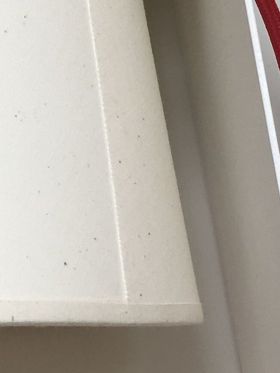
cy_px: 379
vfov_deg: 14.4
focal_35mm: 135
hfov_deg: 11.0
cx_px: 86
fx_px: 1455
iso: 25
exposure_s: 1/165
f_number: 2.2
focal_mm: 4.15
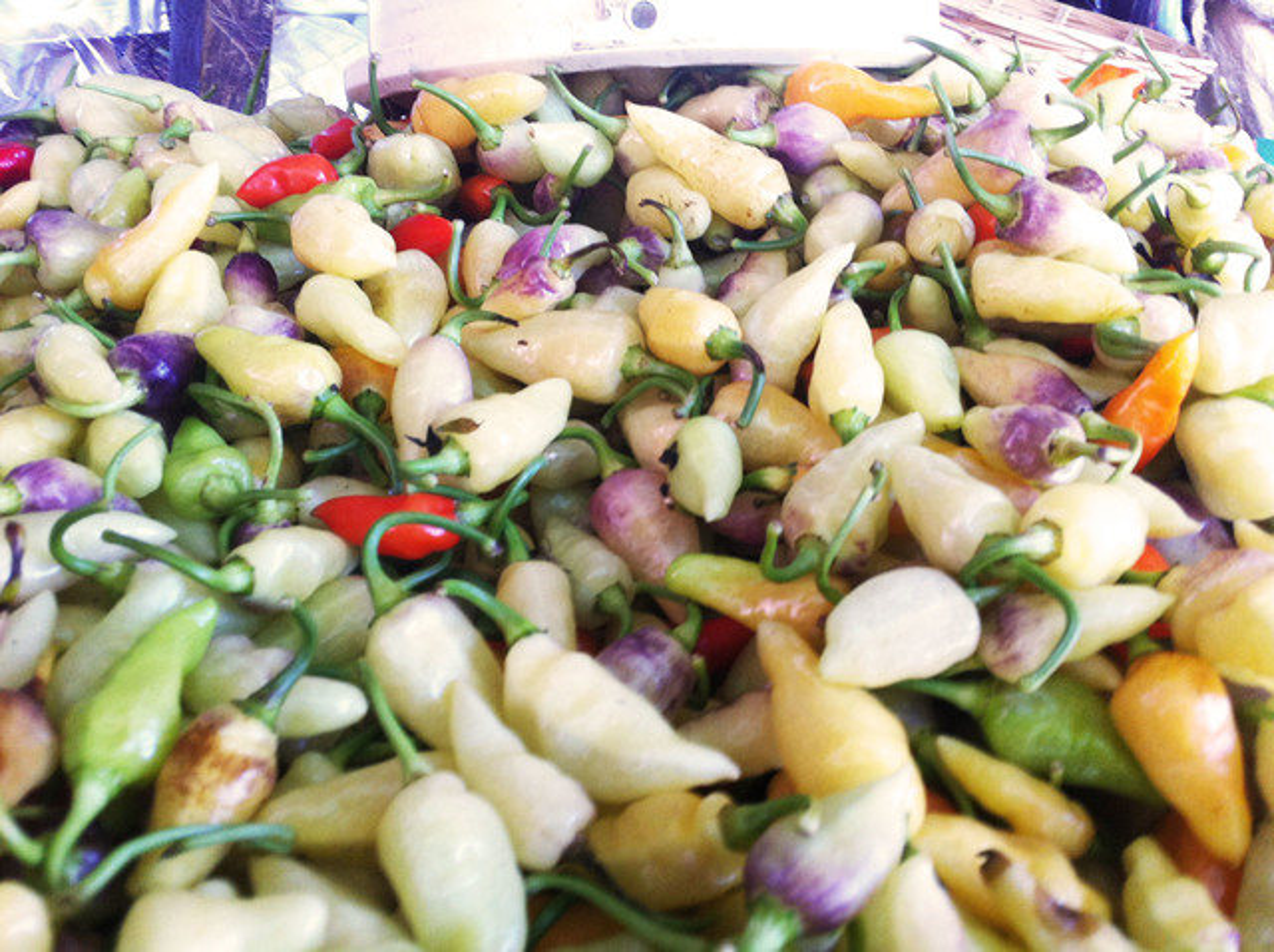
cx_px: 637
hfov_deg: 52.7
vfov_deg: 40.6
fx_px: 1286
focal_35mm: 35
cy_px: 476
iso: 100
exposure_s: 1/15
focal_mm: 3.85
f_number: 2.8
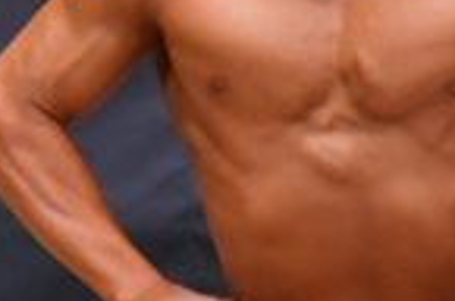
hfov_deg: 0.9
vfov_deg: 0.6
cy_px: 169
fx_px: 30405
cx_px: 67
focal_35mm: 2411
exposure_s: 1/400
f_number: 5.6
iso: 6400
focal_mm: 300
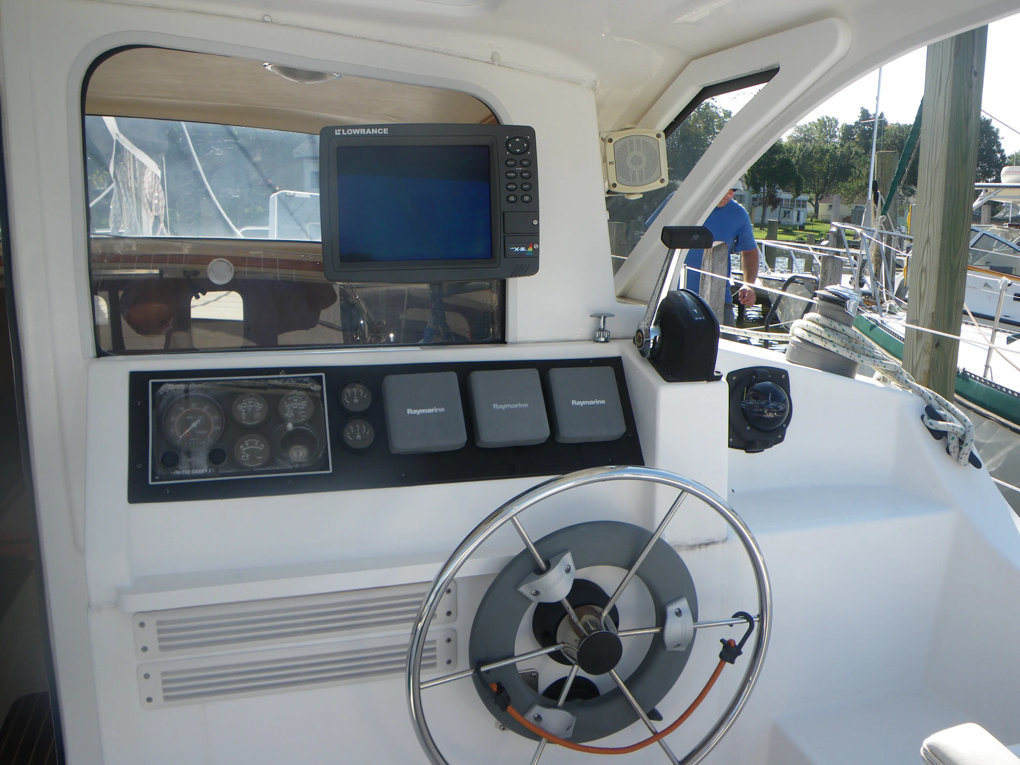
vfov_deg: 49.7
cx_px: 510
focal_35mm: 28
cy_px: 382
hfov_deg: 63.4
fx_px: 825
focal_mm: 5
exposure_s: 1/160
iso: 50
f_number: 4.2
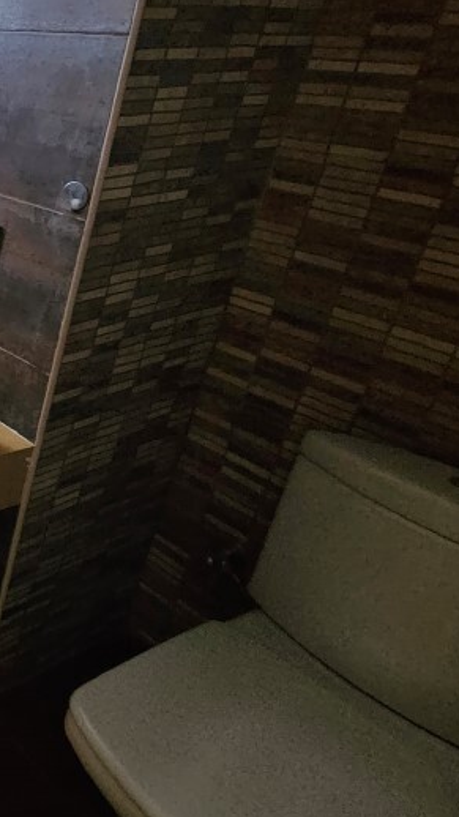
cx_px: -330
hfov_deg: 23.9
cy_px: 246
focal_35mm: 28
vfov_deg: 65.4
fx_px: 606
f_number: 2.2
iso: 1250
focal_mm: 2.2
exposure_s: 1/25
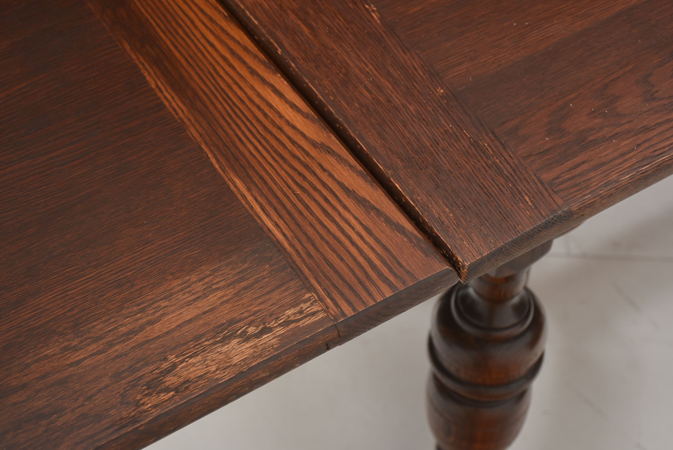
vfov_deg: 19.0
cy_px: 225
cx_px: 336
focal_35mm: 72
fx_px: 1347
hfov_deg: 28.1
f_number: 7.1
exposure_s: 1/125
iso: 200
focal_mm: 48
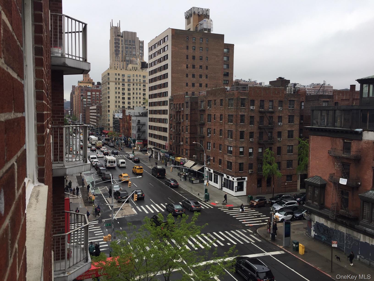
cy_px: 140
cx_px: 187
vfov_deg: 48.2
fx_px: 313
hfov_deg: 61.7
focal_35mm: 29
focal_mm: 4.15
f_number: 2.2
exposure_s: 1/807
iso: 32
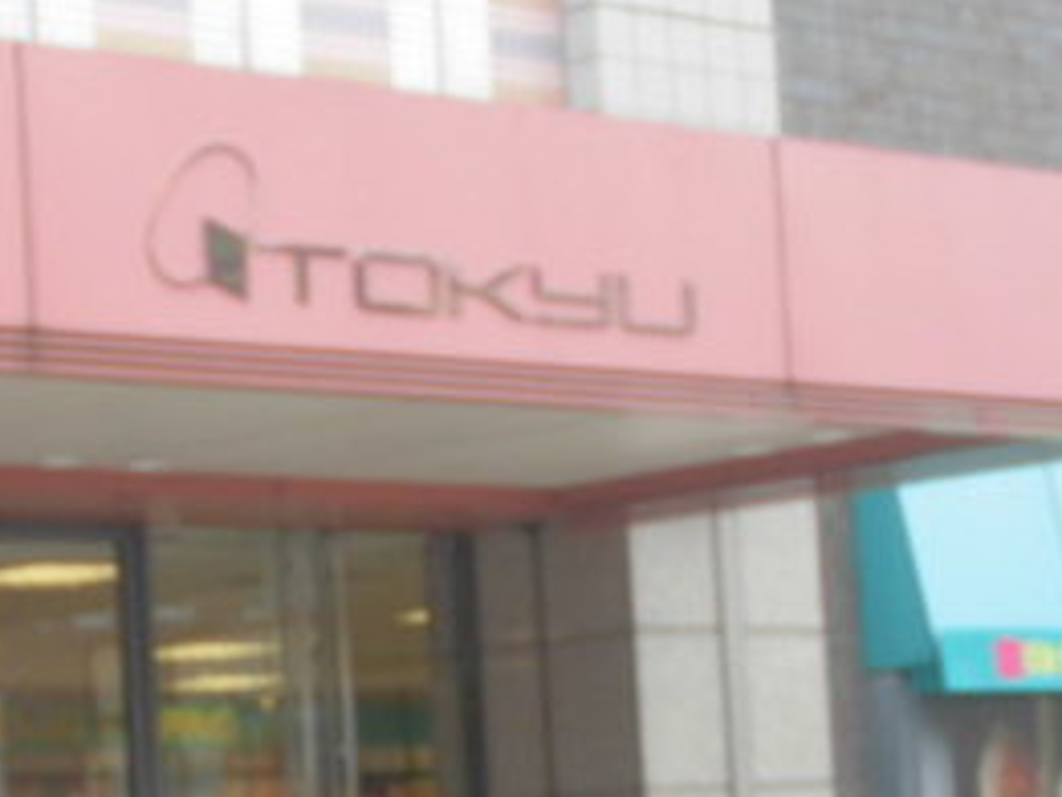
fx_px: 3683
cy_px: 699
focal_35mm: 120
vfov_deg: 12.3
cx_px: 228
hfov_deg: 16.3
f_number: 4.8
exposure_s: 1/80
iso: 100
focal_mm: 8.9
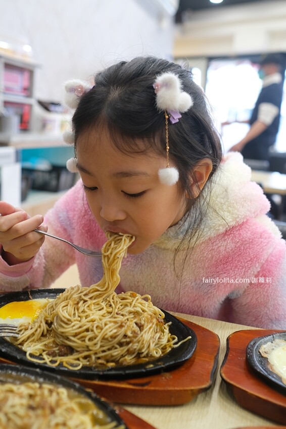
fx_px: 417
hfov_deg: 37.8
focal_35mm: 35
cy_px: 214
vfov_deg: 54.5
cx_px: 143
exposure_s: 1/90
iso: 800
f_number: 2.8
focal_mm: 23
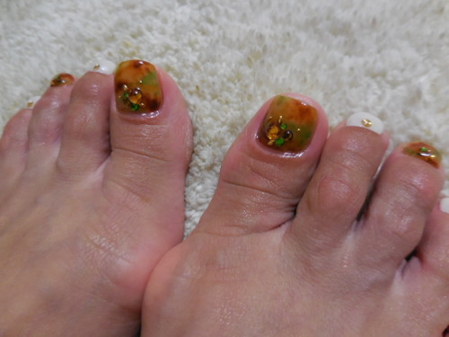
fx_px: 324
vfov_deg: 54.9
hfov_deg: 69.4
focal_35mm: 25
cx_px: 224
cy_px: 168
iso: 400
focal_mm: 4.5
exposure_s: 1/20
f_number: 3.3
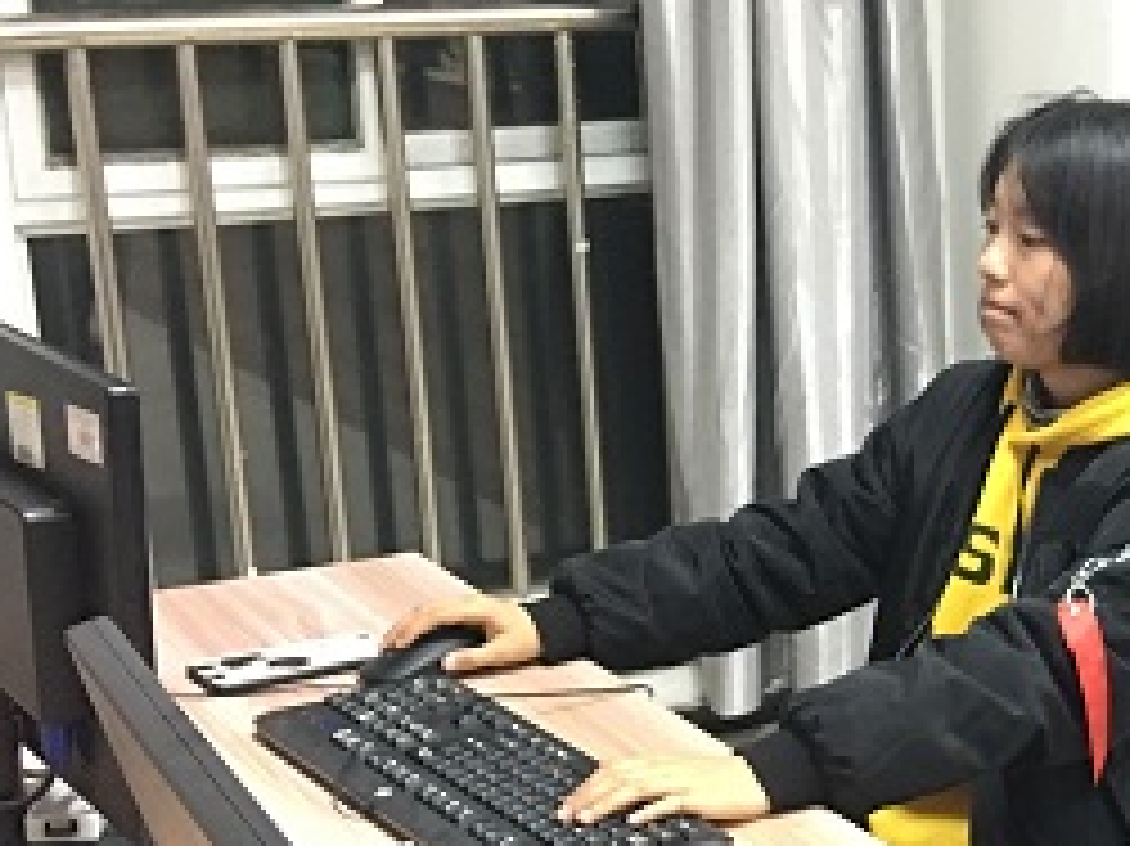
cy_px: 662
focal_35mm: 74
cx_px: 1157
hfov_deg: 25.0
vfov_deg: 19.7
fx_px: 2414
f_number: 2.2
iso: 125
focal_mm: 4.15
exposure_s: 1/8
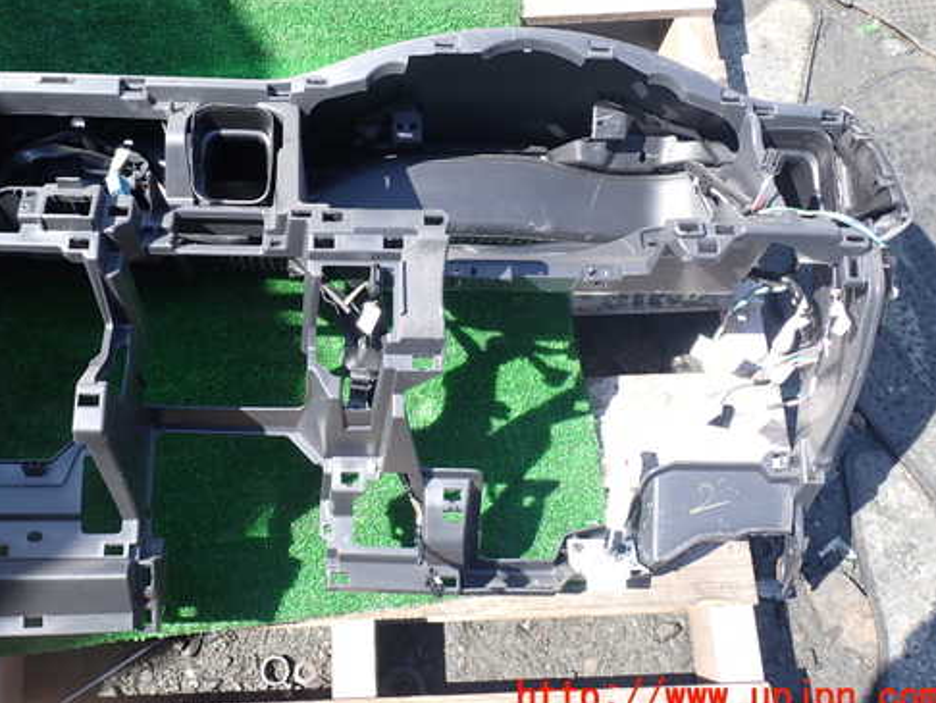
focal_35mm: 37
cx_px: 374
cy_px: 289
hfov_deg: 49.8
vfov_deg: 38.6
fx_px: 1001
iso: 100
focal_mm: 5.4
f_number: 3.2
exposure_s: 1/250
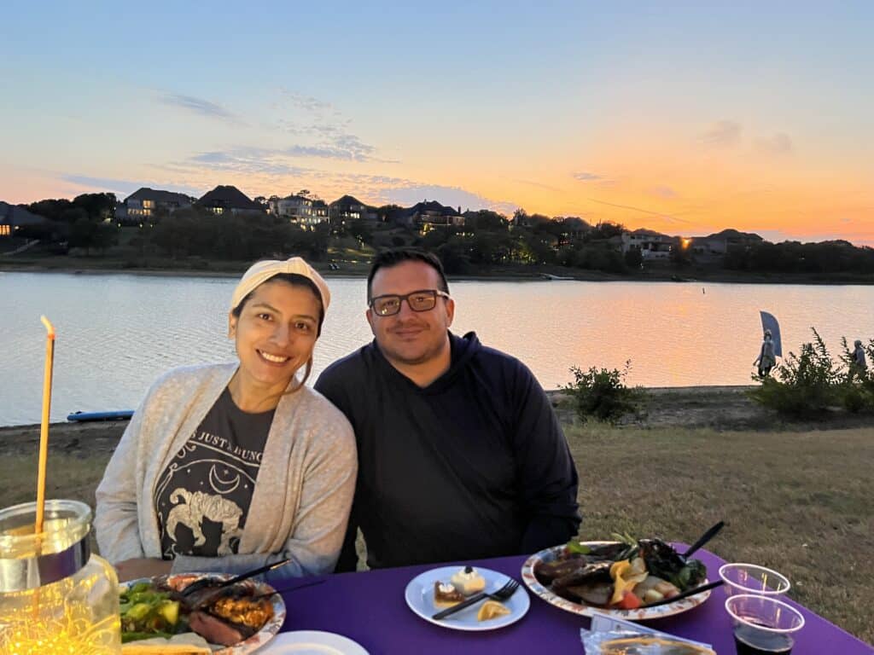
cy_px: 328
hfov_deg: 67.3
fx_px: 656
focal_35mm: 26
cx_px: 437
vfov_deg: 53.1
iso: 800
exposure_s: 1/30
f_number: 1.5
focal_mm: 5.7
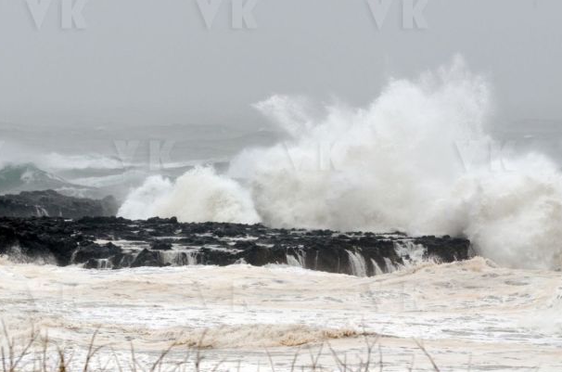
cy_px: 184
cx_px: 227
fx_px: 5399
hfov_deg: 6.0
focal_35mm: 347
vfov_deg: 3.9
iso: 640
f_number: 11
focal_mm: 175
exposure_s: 1/500
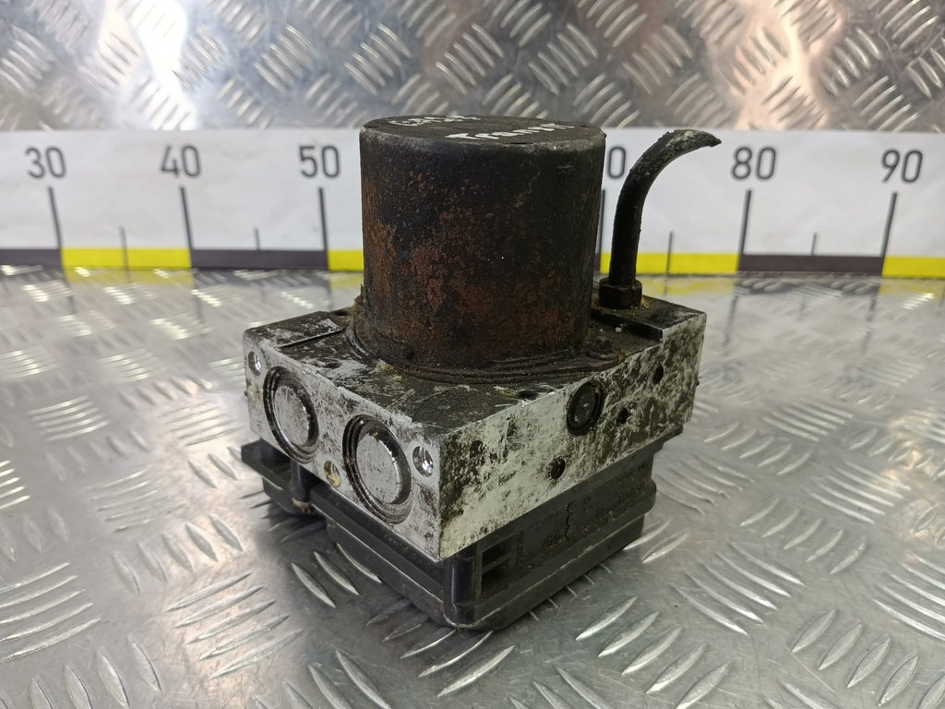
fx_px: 628
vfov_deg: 58.9
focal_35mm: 23
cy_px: 354
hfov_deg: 73.9
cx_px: 472
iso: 149
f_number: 1.6
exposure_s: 1/50
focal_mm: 4.11
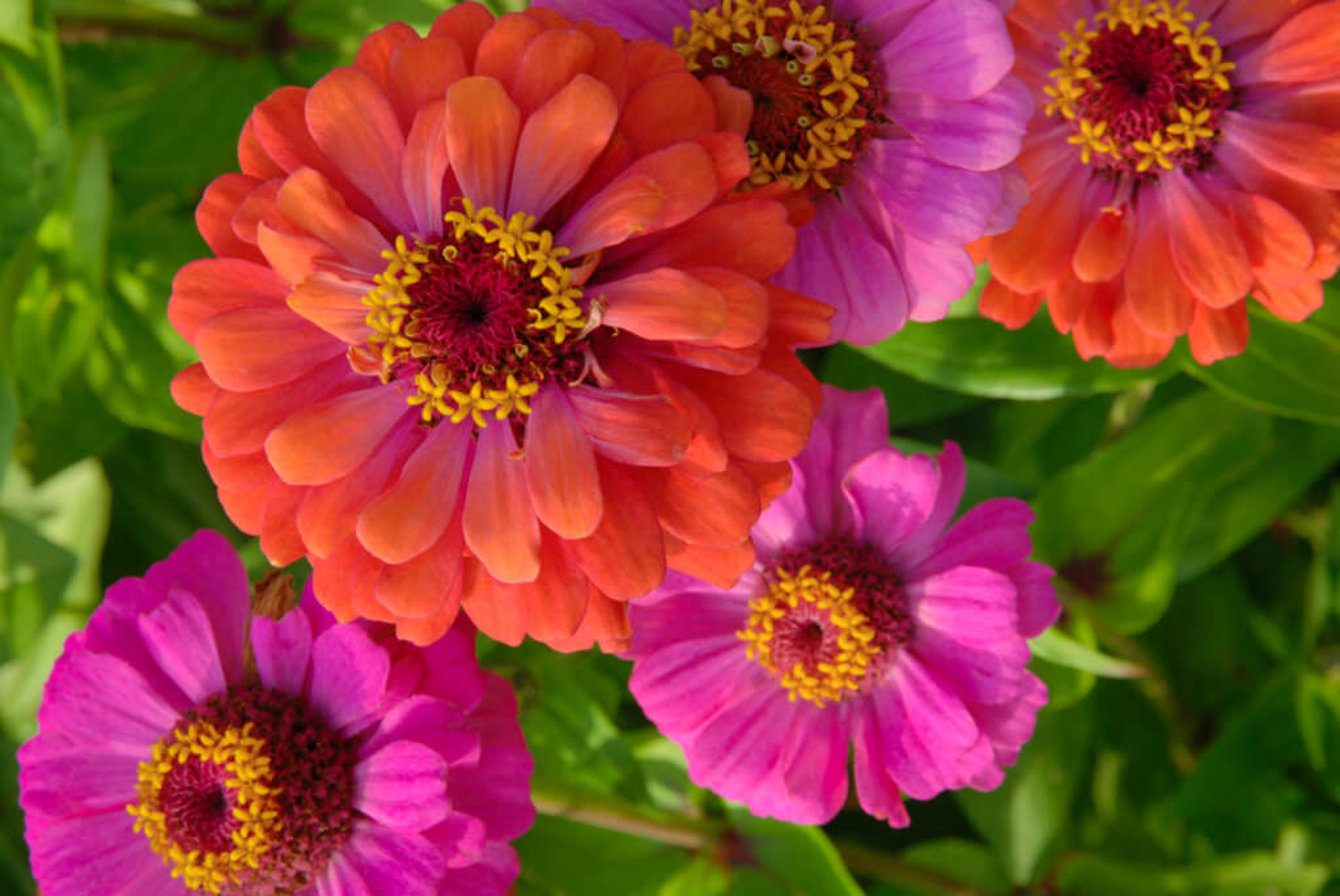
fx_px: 4024
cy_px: 448
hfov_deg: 18.9
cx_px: 670
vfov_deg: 12.7
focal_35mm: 108
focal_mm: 72
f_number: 13
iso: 125
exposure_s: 1/40
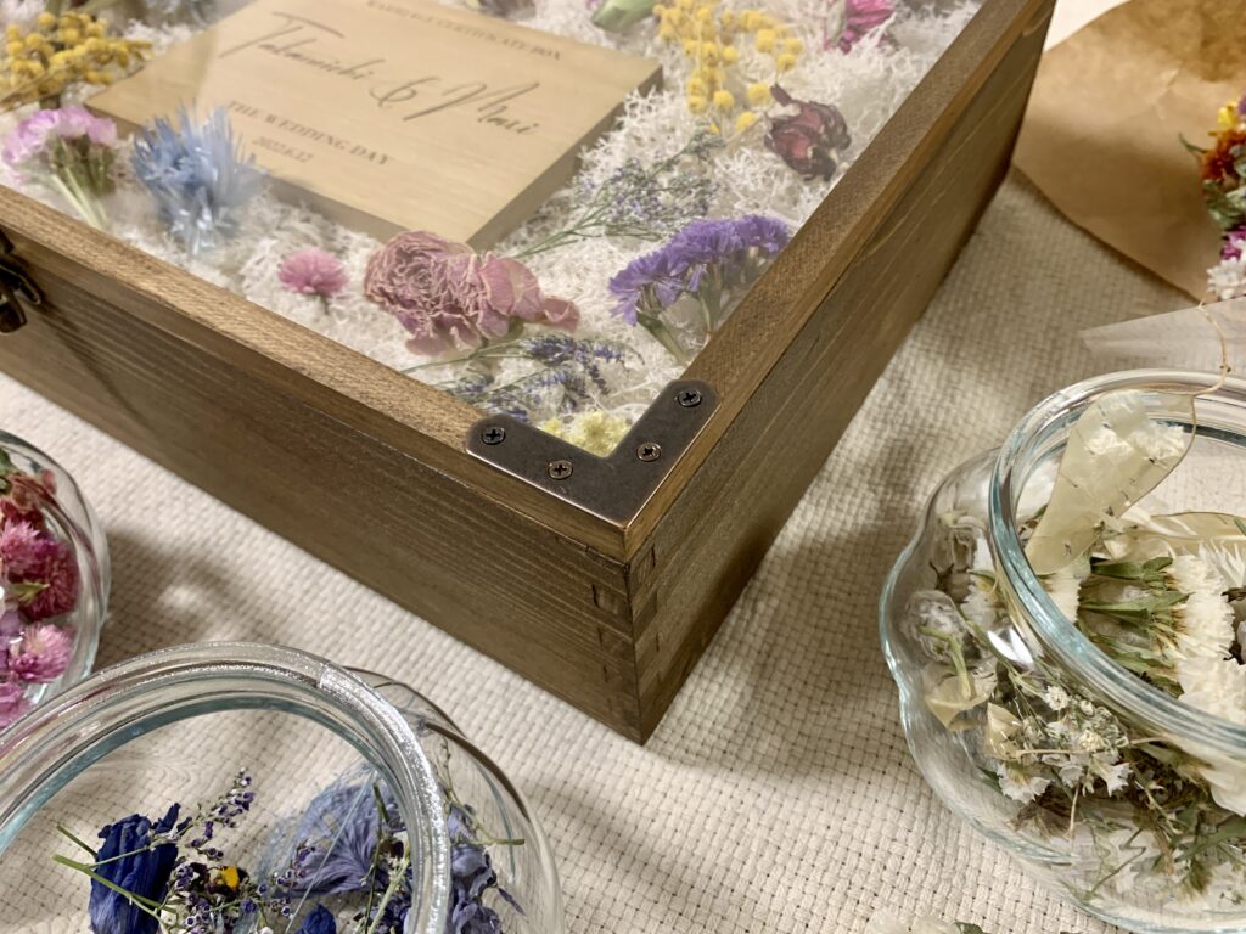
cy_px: 467
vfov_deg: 53.1
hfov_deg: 67.3
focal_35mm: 26
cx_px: 623
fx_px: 936
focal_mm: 4.25
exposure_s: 1/60
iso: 200
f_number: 1.8
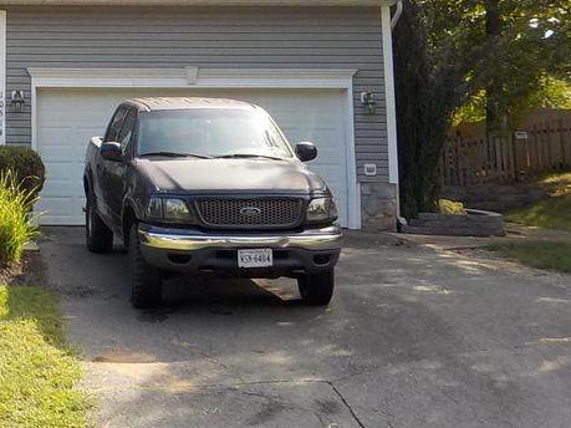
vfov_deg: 21.3
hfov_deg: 26.9
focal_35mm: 67
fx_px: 1105
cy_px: 16
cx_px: -39
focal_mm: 4.1
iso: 125
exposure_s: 1/320
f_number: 3.3
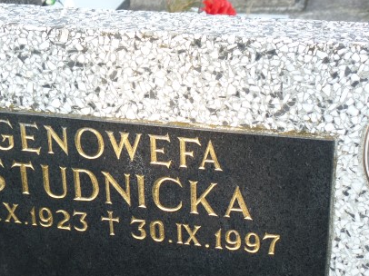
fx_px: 874
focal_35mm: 82
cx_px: 174
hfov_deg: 23.8
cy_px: 202
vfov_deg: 17.9
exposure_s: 1/90
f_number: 3.4
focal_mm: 9.2
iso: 100
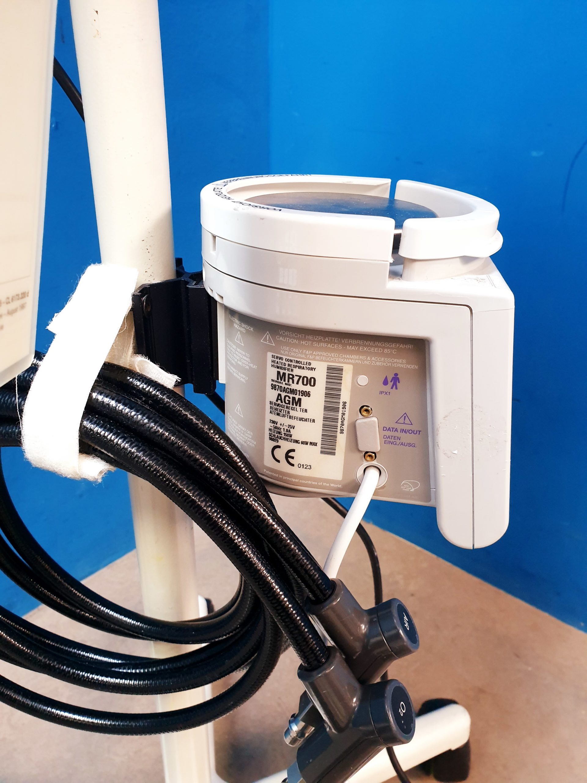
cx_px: 294
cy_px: 392
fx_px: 588
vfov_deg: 67.3
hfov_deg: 53.1
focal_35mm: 26
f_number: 2.4
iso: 320
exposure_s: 1/33
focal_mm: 4.3
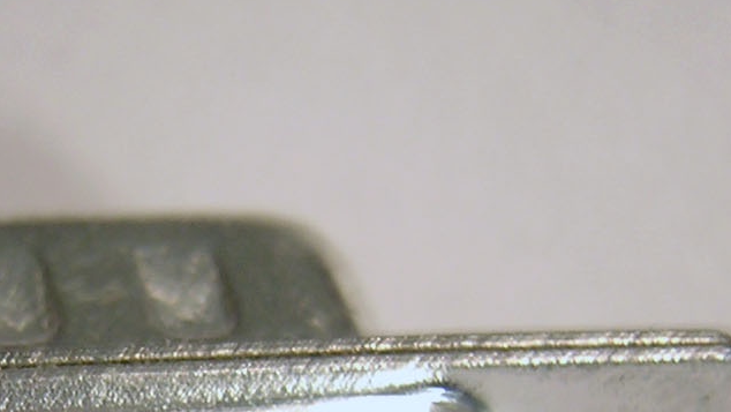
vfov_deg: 11.7
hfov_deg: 21.0
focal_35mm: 99
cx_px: 53
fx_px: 1919
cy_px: 624
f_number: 2.6
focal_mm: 4.7
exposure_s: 1/6.2
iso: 100
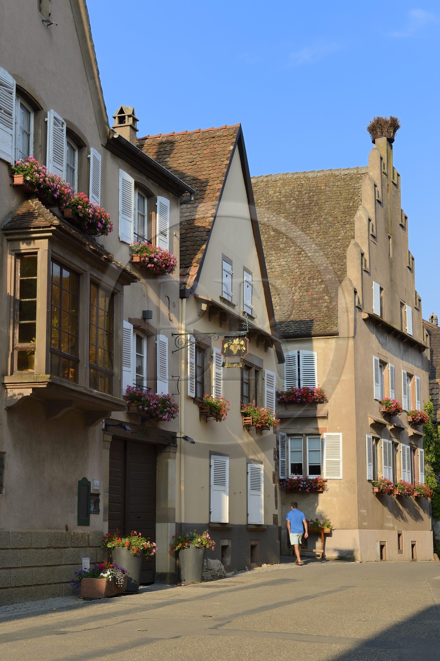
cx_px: 220
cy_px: 330
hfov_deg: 23.4
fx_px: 1064
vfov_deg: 34.5
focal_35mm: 58
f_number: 9
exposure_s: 1/200
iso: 200
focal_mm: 58
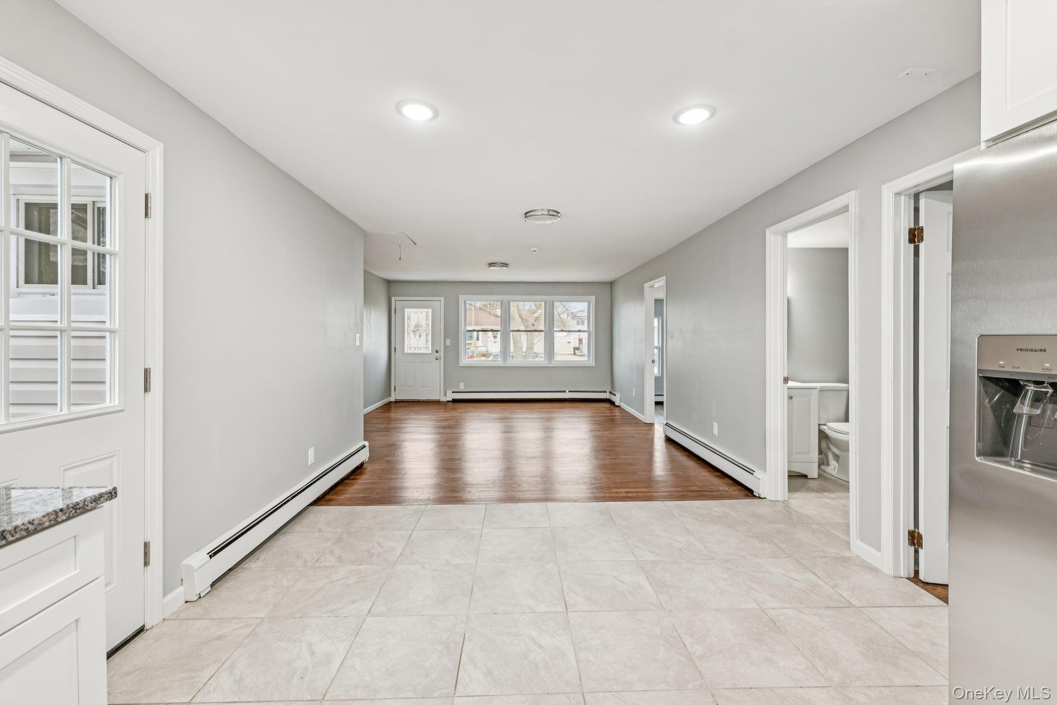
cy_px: 352
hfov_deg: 104.3
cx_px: 528
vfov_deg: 81.2
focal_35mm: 14
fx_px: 411
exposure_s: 1/80
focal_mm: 14
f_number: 6.3
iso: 500
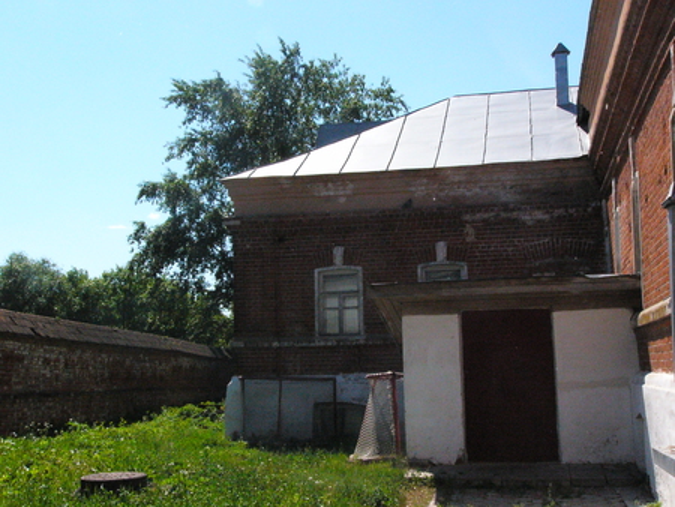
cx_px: 338
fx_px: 1073
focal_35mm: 55
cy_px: 254
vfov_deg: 26.6
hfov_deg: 34.9
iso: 400
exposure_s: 1/1600
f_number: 8
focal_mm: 9.1
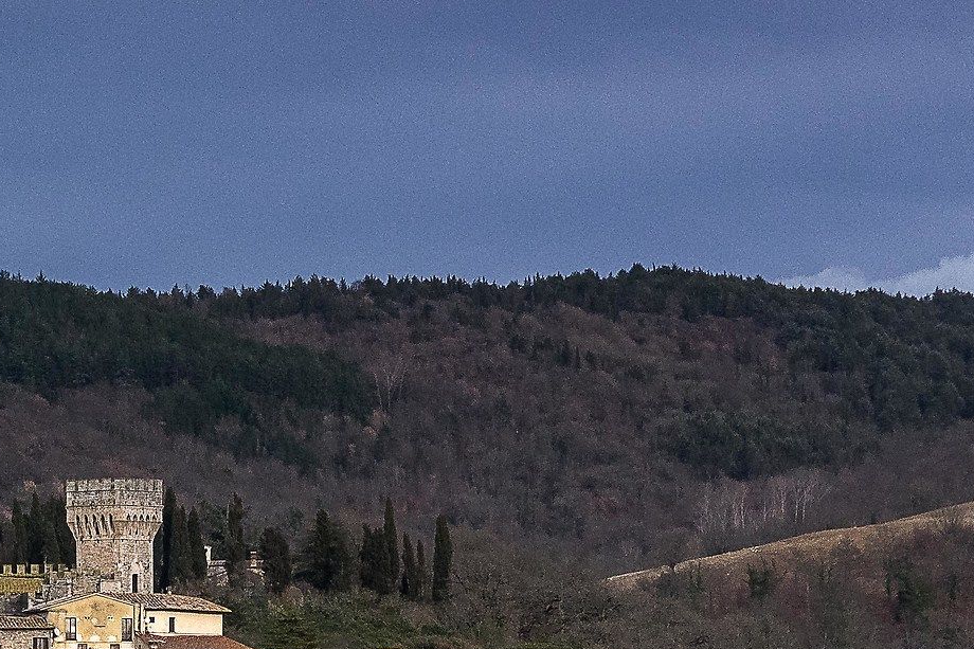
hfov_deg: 7.5
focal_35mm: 274
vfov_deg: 5.0
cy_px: 779
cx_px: -118
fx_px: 7411
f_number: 13
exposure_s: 1/320
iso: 1250
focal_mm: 70
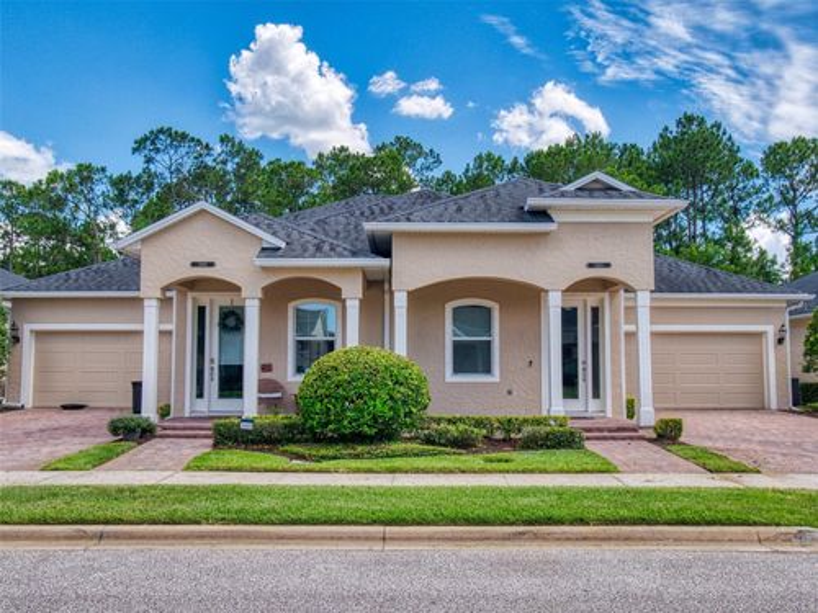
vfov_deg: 41.8
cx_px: 409
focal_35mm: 34
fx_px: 803
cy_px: 306
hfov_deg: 54.0
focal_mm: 17
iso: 200
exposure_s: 1/160
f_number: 8
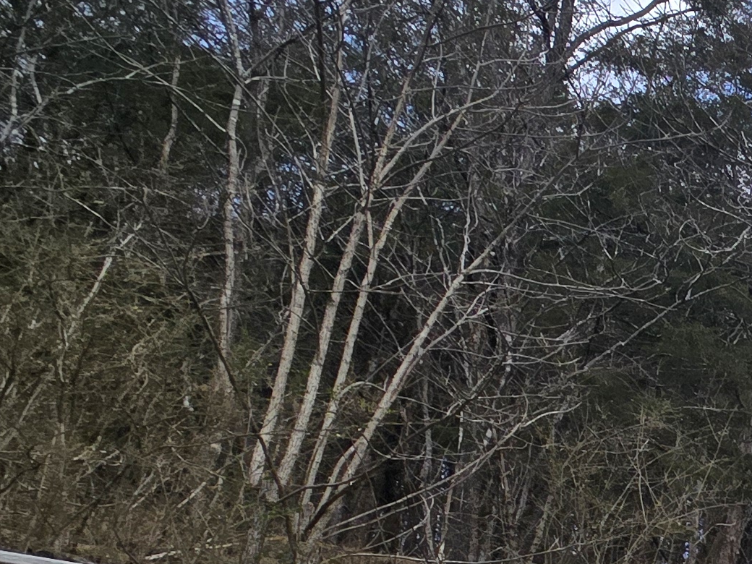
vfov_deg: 23.8
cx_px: 1340
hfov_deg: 22.5
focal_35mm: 50
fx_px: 1086
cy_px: 821
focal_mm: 2.2
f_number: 2.2
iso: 50
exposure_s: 1/1238
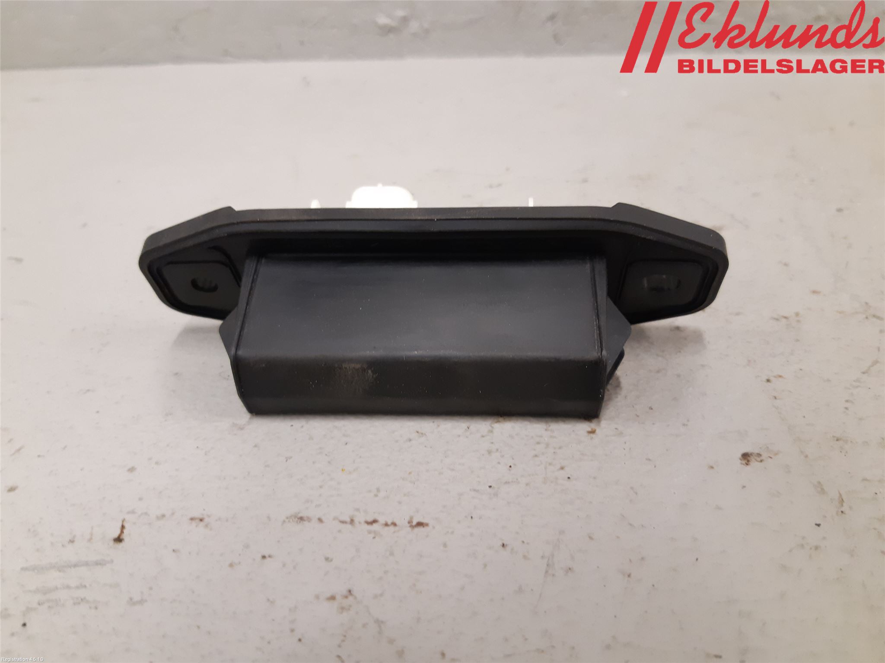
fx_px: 665
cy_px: 332
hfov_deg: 67.3
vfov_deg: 53.1
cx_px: 442
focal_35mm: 26
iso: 250
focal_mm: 3.93
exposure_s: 1/50
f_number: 1.7
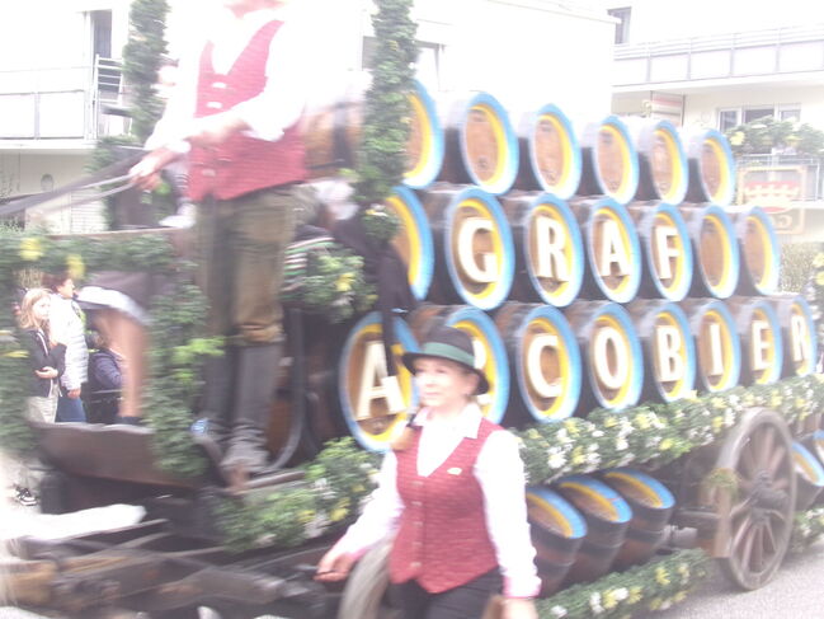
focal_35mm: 58
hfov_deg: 33.2
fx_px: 1381
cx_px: 412
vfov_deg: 25.2
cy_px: 310
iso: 200
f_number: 4.4
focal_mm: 10.3
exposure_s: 1/34
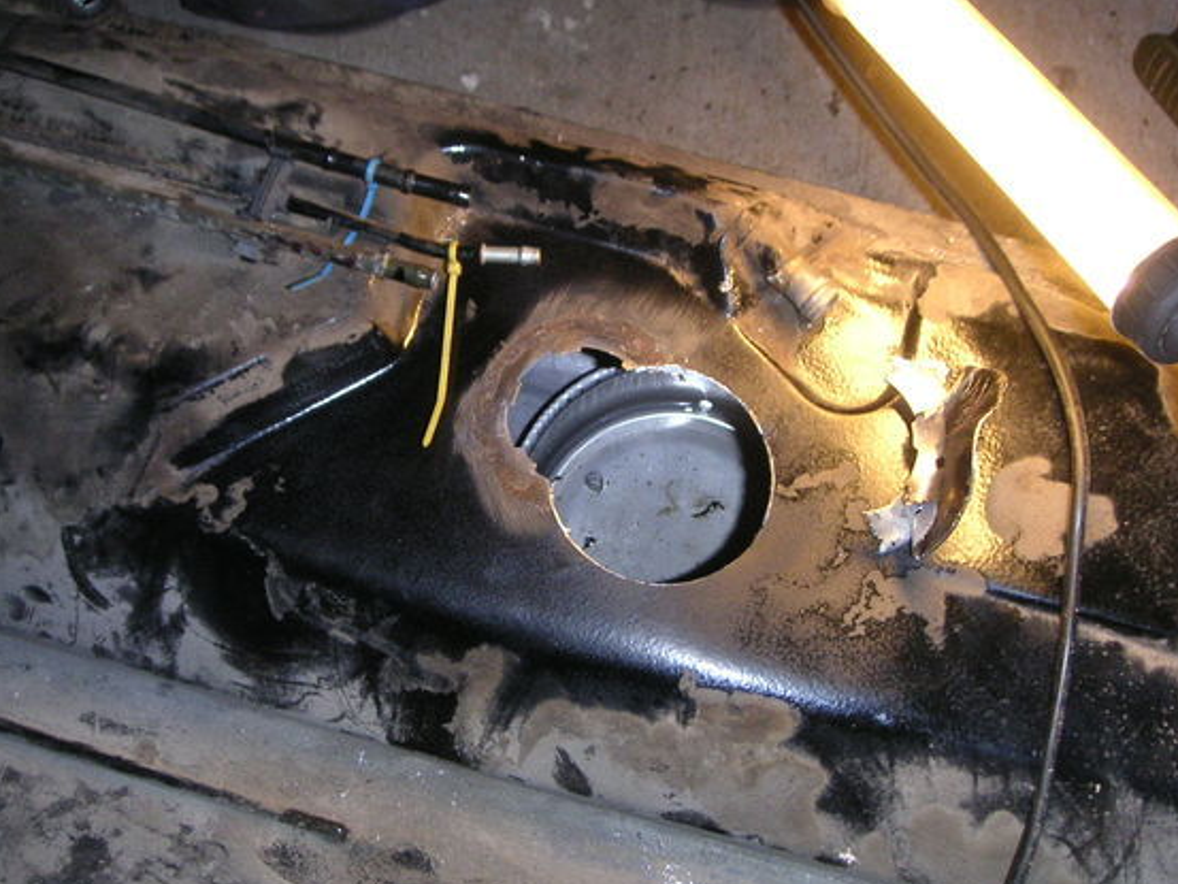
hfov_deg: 42.9
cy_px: 454
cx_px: 571
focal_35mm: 44
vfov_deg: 32.9
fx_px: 1498
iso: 160
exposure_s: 1/45
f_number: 2.8
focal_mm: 6
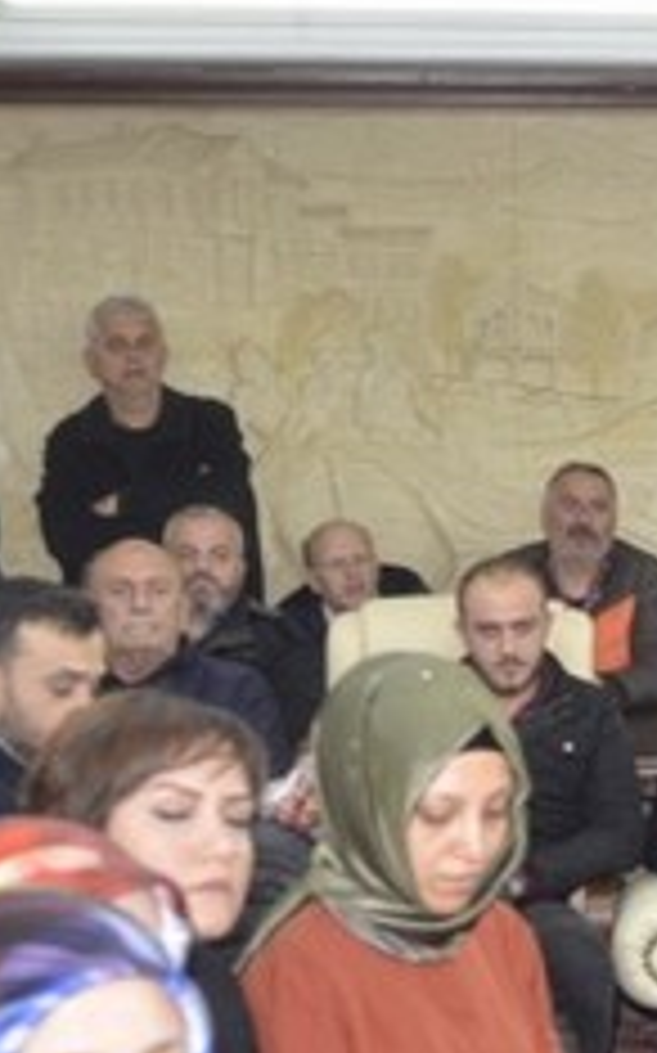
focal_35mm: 105
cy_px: 832
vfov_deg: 19.6
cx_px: 1350
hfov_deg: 11.2
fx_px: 3012
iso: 800
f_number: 2.8
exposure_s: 1/60
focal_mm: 24
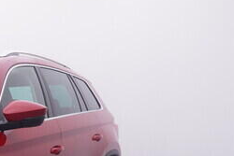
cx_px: -47
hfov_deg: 20.7
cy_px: 186
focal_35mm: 92
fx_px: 599
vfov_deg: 14.4
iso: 200
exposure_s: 1/80
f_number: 5
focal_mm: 15
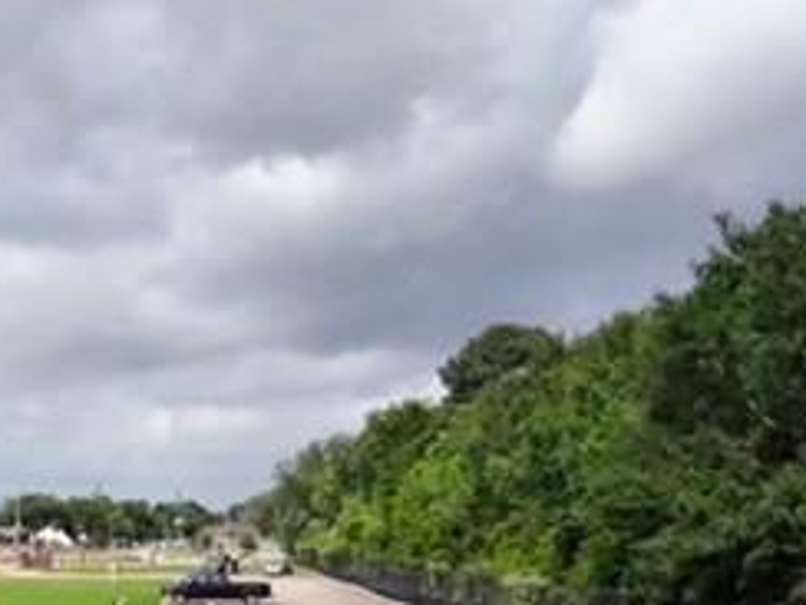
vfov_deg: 22.7
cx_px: 165
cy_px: 549
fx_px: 1467
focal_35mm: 63
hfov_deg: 30.0
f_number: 7.1
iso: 6400
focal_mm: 12.29
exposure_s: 1/1600
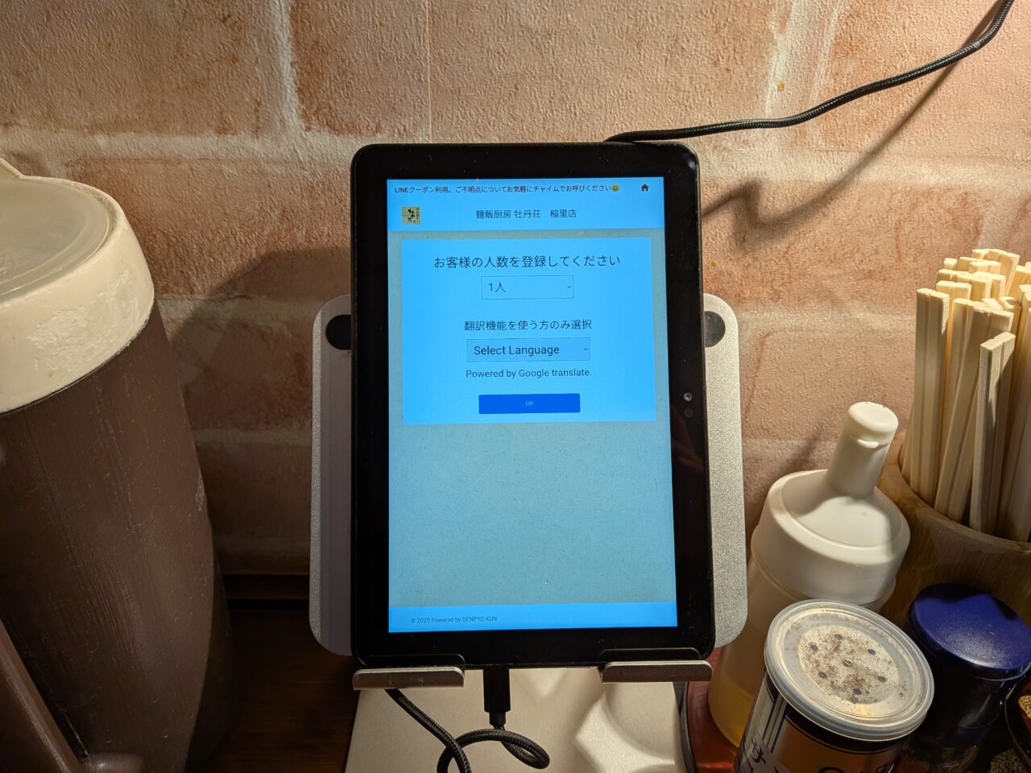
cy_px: 386
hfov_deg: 71.6
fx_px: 715
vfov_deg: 56.8
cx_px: 516
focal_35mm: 24
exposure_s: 1/484
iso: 30
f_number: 1.7
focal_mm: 4.53
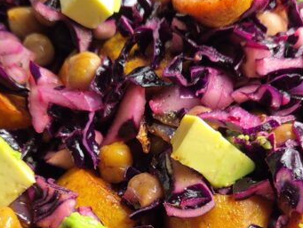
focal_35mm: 69
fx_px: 604
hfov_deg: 28.1
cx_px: 140
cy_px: 216
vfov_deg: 20.8
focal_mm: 5.4
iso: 64
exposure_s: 1/50
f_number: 1.8
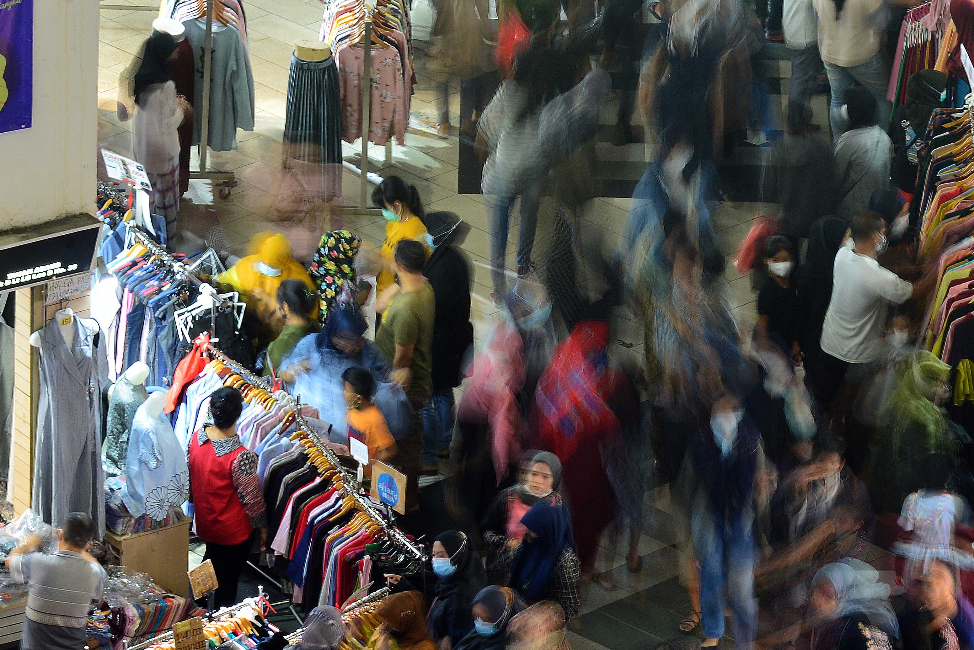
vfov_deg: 4.9
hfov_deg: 7.3
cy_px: 341
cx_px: 618
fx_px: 7605
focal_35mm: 281
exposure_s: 1.3
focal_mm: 145
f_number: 16
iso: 200
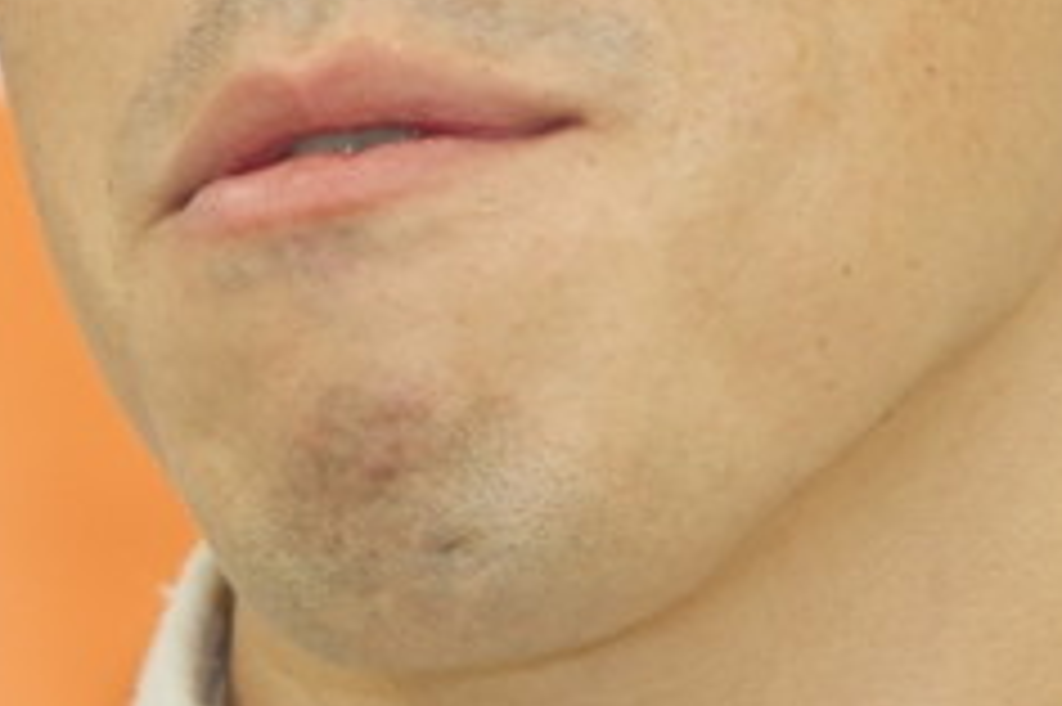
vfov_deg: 1.7
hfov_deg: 2.5
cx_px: 688
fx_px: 24320
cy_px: -108
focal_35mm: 825
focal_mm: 180
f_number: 2.8
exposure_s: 1/125
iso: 800
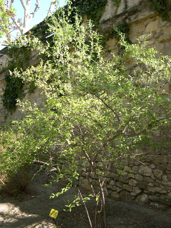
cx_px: 86
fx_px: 250
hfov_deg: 37.7
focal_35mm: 38
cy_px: 114
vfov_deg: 49.0
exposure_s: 1/275
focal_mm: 8
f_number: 2.8
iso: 100
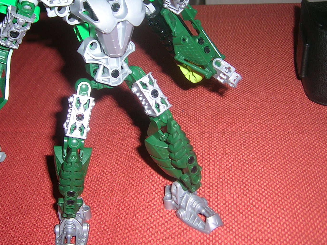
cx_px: 145
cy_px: 104
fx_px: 491
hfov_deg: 36.8
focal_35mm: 52
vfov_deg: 28.0
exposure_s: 1/60.1
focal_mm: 5.4
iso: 50
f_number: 2.8
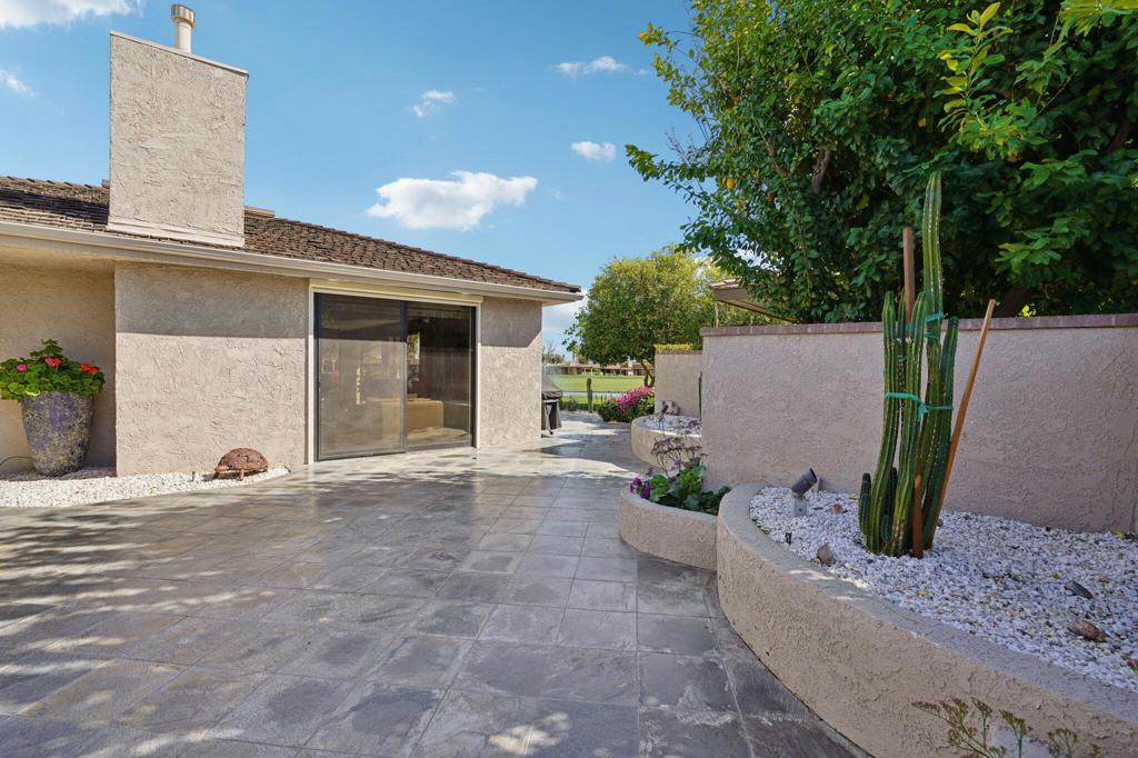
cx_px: 569
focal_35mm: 16
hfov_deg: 96.8
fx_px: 506
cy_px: 379
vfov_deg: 73.7
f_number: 8
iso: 100
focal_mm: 16
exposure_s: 1/160
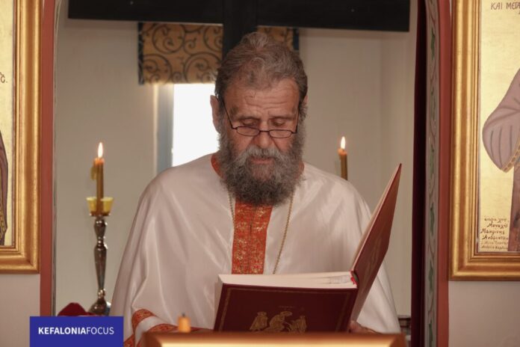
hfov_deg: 12.9
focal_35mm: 159
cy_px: 174
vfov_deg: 8.6
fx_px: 2296
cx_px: 260
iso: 400
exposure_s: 1/60
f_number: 4
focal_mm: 58.29
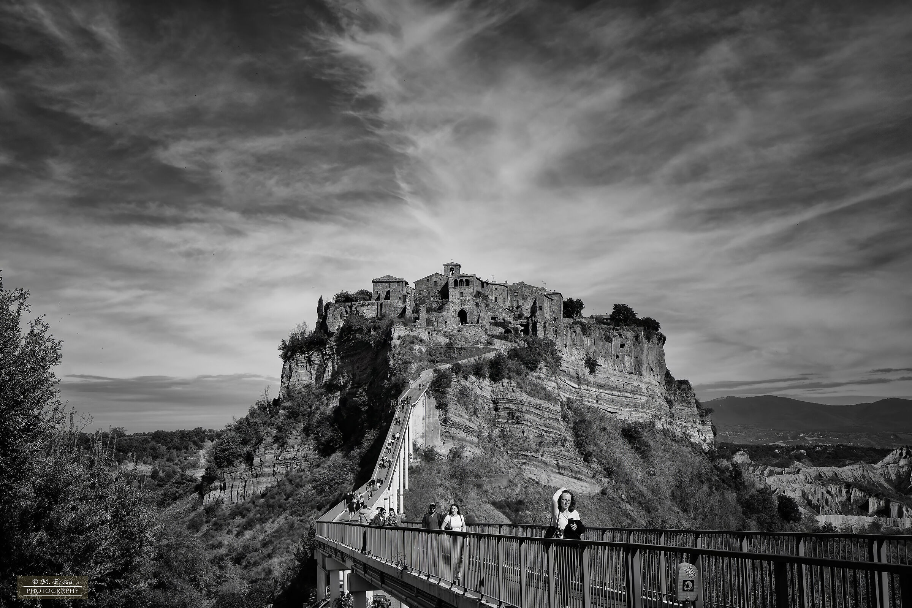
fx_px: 1064
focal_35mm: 42
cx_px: 456
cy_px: 304
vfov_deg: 31.9
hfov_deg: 46.4
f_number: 8
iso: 100
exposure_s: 1/800
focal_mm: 28
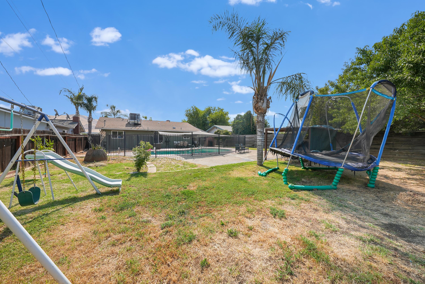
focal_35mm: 12
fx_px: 142
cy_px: 142
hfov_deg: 112.6
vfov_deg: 90.1
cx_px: 212
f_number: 9
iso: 160
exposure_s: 1/30
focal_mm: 12
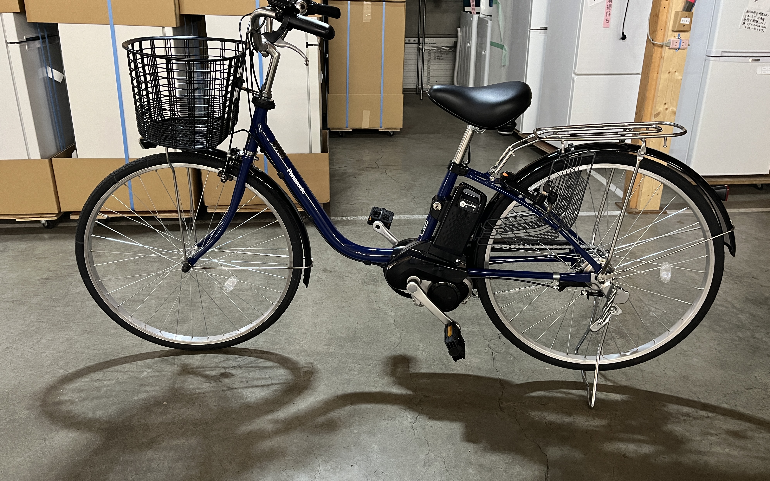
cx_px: 385
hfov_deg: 66.5
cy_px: 200
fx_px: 588
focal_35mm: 28
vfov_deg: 44.4
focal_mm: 5.1
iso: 400
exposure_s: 1/50
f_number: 1.6
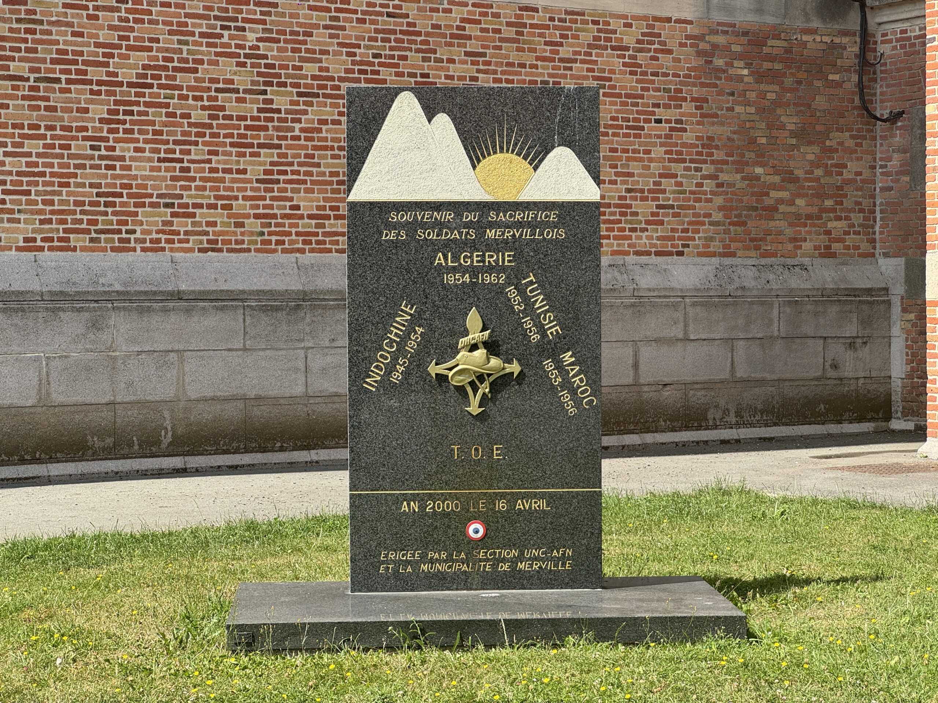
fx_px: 2086
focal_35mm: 77
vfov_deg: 19.1
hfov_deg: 25.3
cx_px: 469
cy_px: 352
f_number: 2.8
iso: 25
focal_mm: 9
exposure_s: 1/412
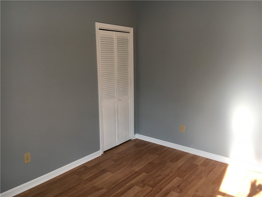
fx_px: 219
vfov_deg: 48.2
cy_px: 98
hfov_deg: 61.7
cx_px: 131
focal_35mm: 29
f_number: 2.2
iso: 32
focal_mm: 4.15
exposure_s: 1/30
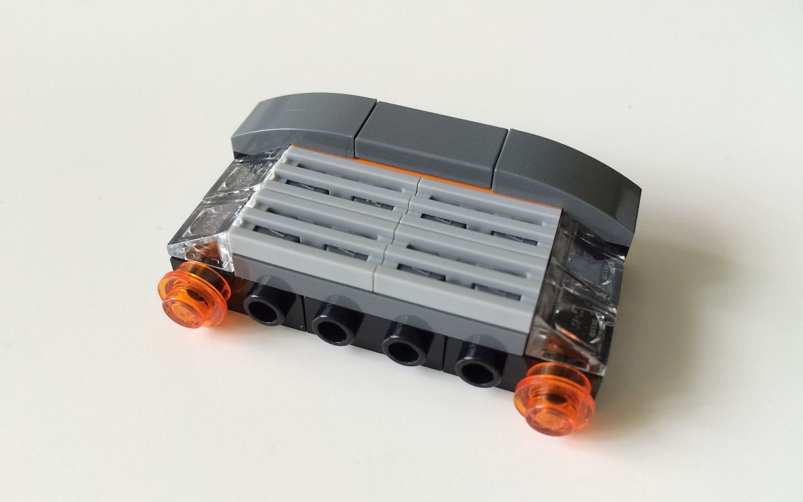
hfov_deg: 61.2
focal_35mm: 31
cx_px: 401
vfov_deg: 40.5
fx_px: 678
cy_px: 275
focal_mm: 4.15
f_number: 2.2
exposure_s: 1/30
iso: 80
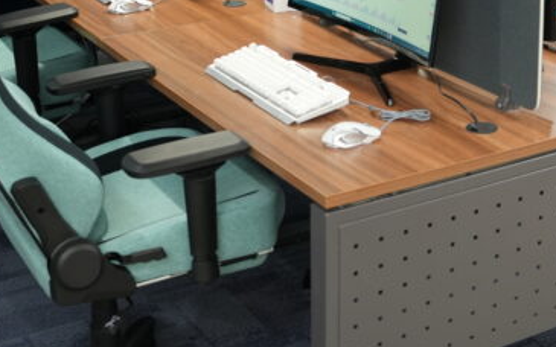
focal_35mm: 80
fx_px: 1212
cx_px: 369
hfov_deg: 25.7
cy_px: -42
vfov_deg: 15.8
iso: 1000
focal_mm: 28
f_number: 2.8
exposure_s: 1/125
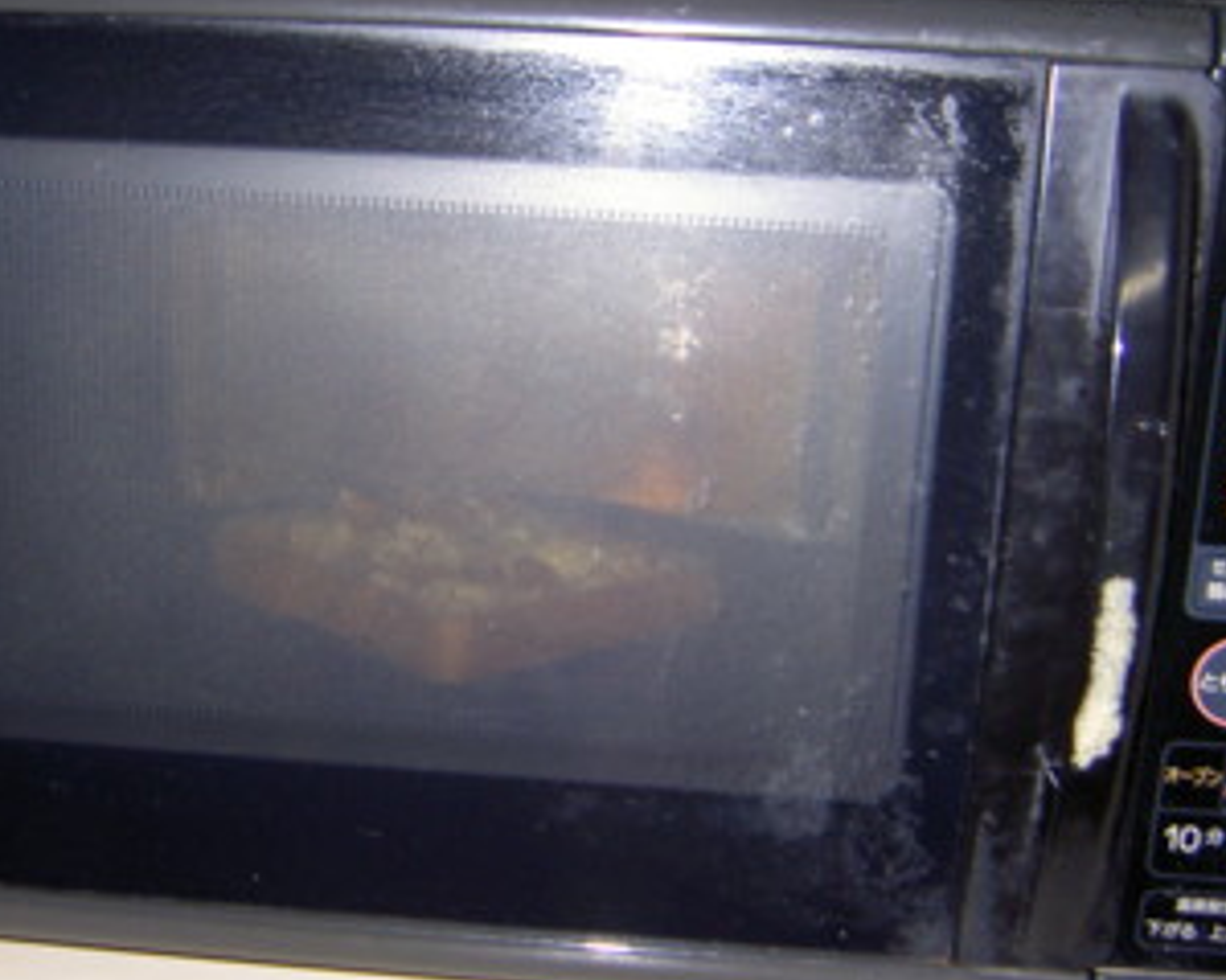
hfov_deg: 37.3
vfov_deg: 30.2
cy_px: 513
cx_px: 558
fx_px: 1814
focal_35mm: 50
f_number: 2.8
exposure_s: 1/60
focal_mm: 5.6
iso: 100
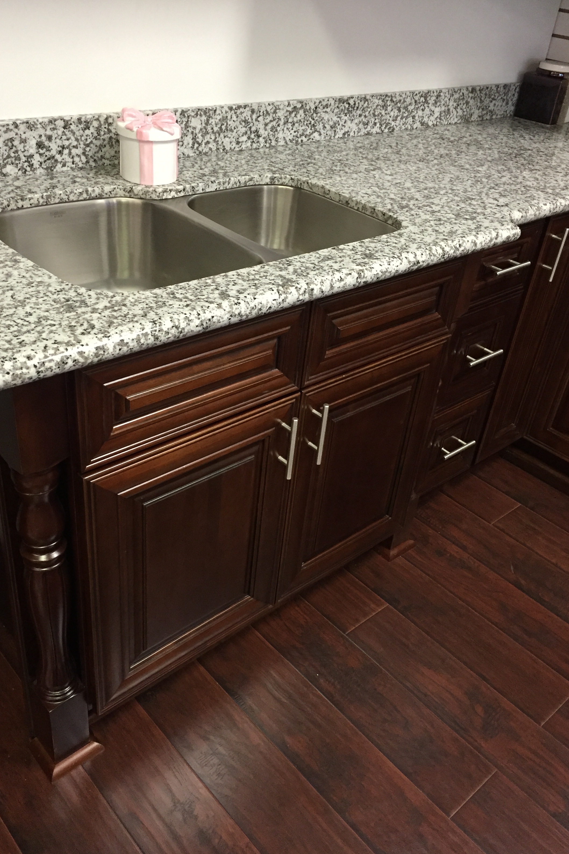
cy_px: 435
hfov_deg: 42.3
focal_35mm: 31
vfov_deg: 60.3
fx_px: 735
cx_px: 277
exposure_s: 1/30
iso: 200
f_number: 2.2
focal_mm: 4.15
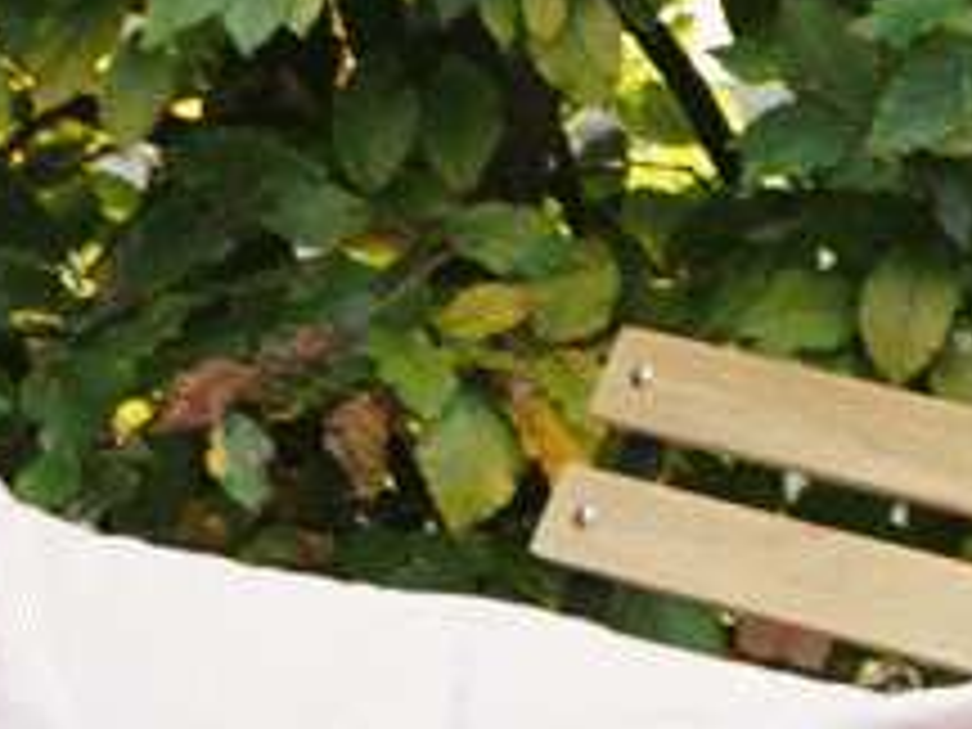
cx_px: -1557
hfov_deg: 5.7
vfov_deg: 4.5
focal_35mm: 329
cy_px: 1278
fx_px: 9238
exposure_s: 1/250
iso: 320
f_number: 4.5
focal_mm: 41
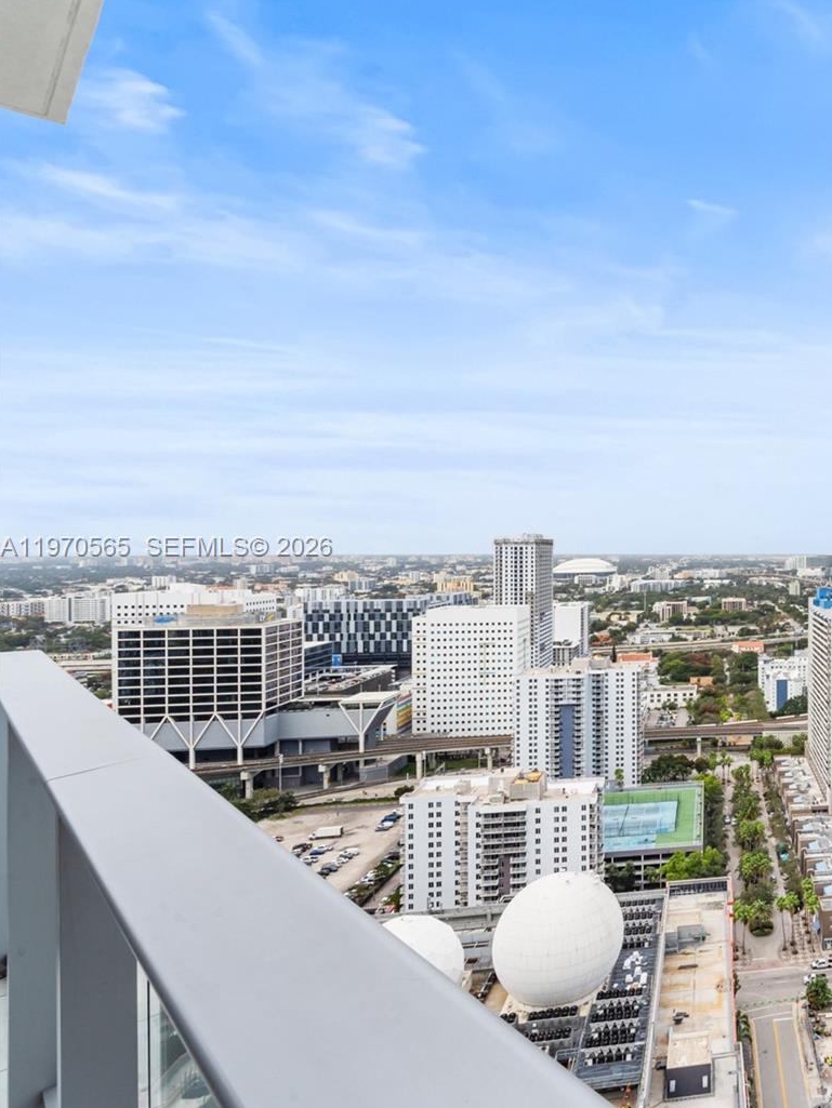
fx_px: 769
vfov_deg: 71.6
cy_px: 548
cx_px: 860
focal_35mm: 24
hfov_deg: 46.1
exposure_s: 1/30
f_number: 16
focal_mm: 16
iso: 250
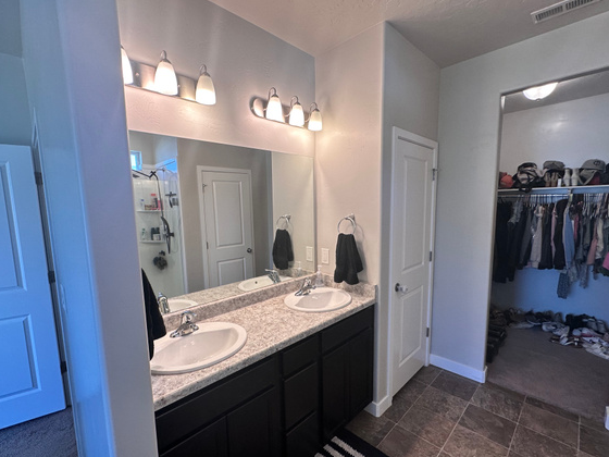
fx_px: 281
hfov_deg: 94.4
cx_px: 290
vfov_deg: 78.0
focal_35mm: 16
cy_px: 242
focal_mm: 2.22
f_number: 2.2
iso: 100
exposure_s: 1/120
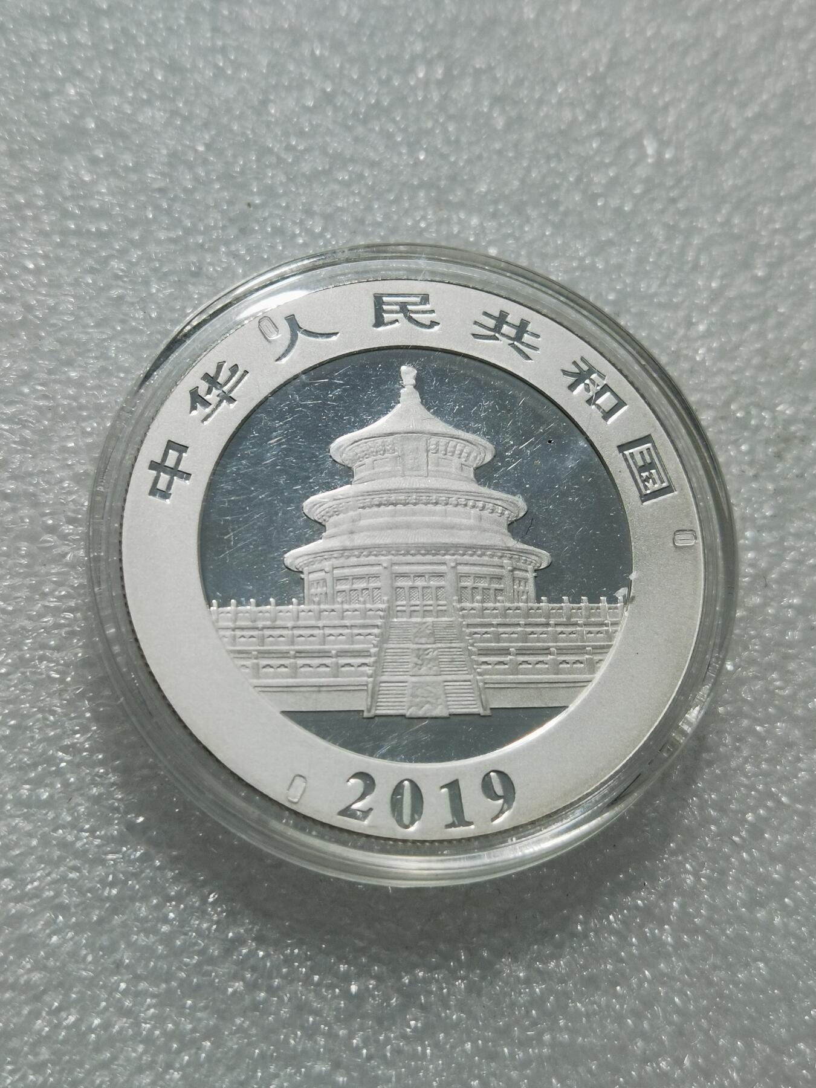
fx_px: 1729
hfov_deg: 26.6
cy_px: 544
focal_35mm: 55
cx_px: 408
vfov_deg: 34.9
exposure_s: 1/108
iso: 50
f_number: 1.9
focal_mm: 6.67
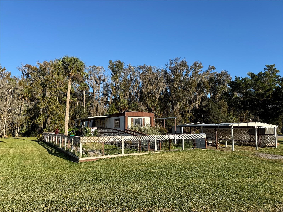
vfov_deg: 56.8
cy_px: 106
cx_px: 142
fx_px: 196
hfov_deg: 71.6
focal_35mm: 24
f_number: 1.78
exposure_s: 1/2703
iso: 80
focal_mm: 6.76
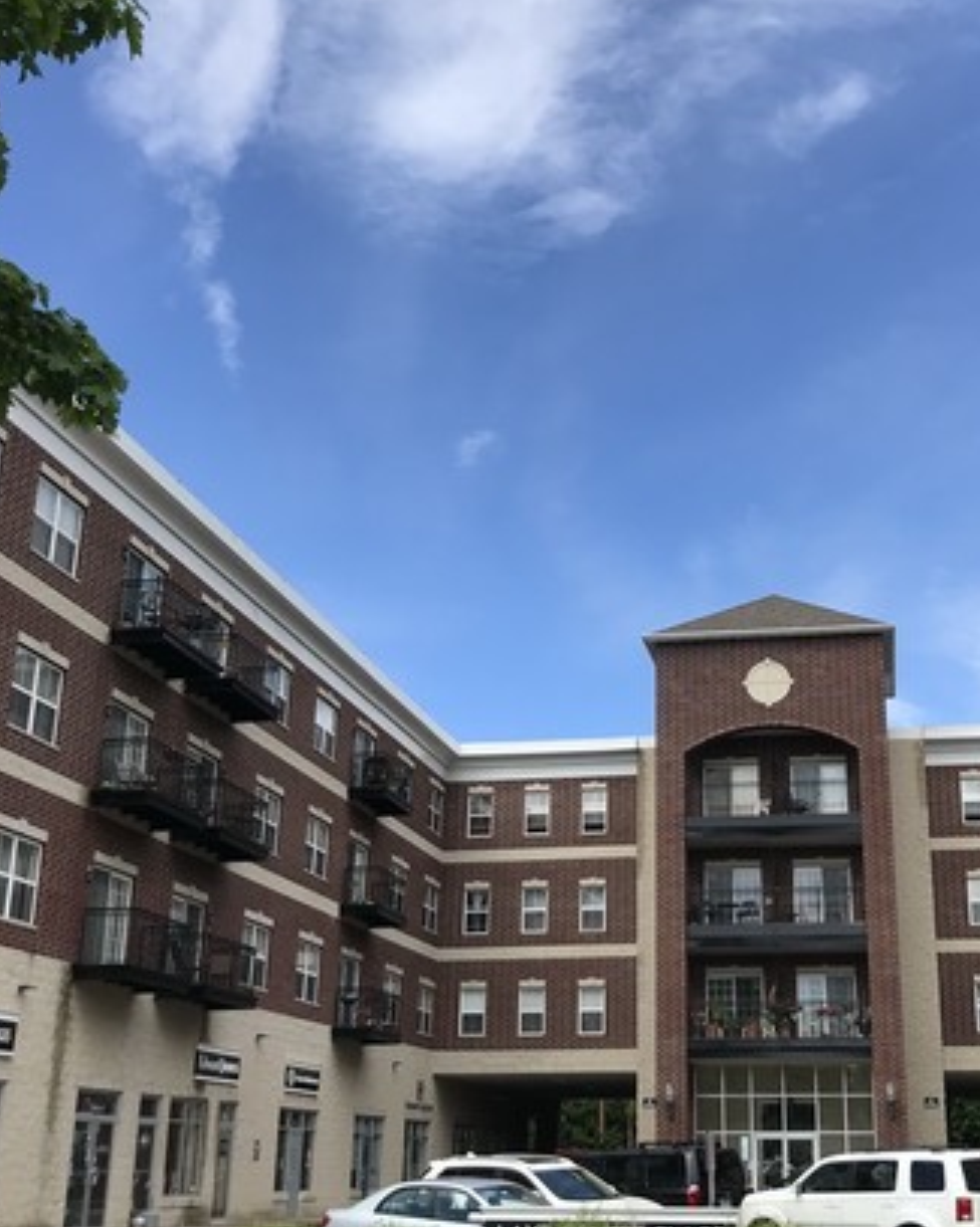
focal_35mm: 43
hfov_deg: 34.5
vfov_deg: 42.9
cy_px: 648
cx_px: 654
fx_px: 1561
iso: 20
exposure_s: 1/1497
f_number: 1.8
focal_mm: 3.99
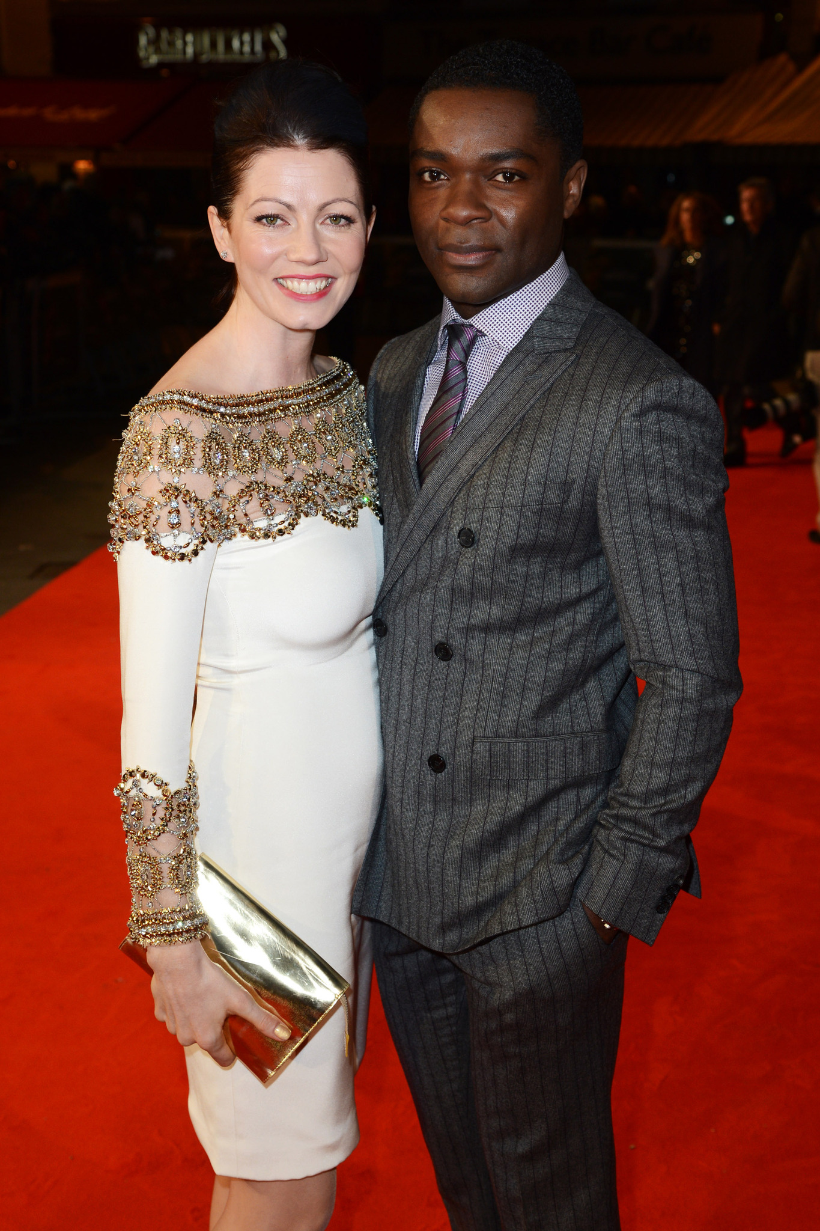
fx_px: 1708
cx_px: 410
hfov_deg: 27.0
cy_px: 616
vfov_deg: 39.6
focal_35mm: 50
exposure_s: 1/125
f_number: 6.3
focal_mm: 50
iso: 800
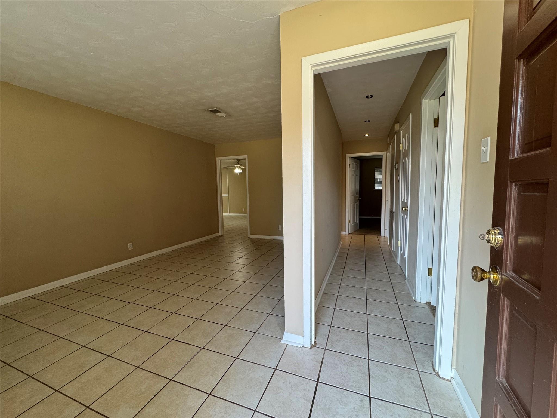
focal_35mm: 14
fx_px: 225
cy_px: 209
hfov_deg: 102.1
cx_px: 278
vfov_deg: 85.7
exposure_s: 1/120
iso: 160
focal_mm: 2.22
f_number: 2.2
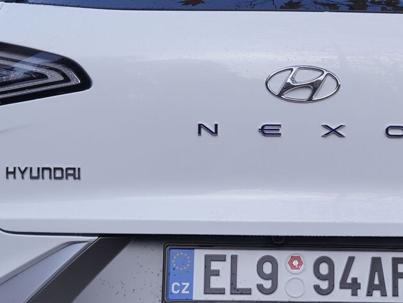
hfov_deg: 18.6
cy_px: 156
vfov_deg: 14.1
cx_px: 297
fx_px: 1223
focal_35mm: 105
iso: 100
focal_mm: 36
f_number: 6.3
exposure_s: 1/125
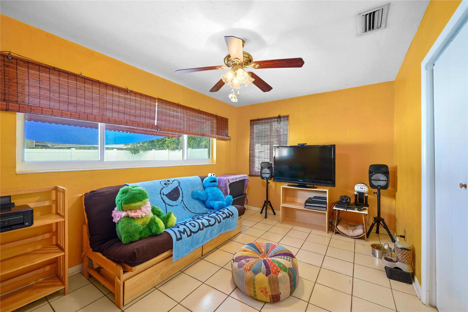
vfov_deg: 81.2
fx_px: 182
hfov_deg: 104.3
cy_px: 156
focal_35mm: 14
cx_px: 234
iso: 400
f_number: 8
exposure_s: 1
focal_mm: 14
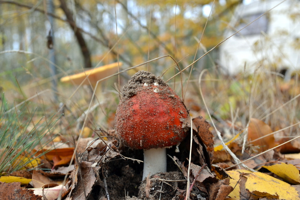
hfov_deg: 38.9
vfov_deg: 26.5
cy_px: 100
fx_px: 425
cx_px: 150
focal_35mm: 51
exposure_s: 1/60
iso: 400
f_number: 8
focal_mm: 34
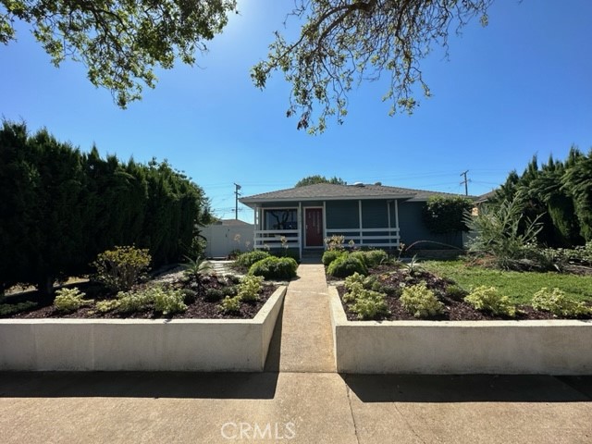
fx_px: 239
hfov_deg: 102.1
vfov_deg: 85.7
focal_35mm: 14
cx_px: 296
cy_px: 222
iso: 50
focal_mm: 2.22
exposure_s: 1/2132
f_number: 2.2
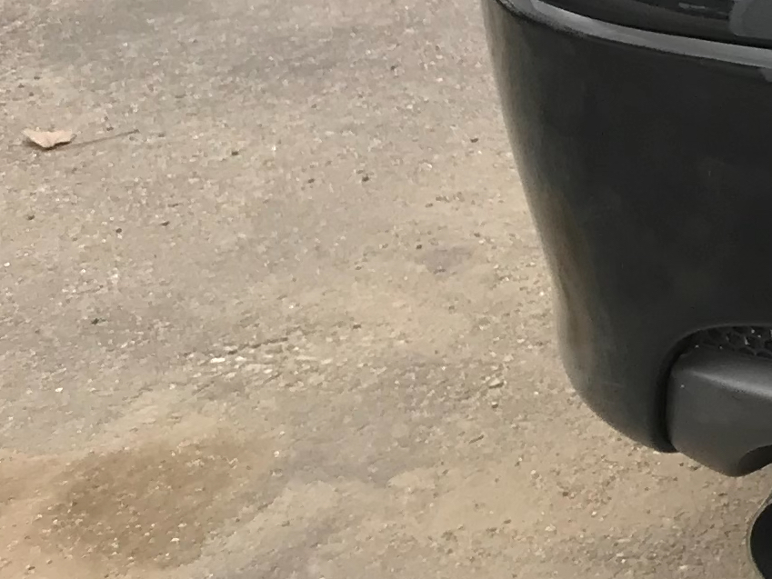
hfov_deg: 12.1
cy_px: -171
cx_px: 1817
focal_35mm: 133
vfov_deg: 10.9
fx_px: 2967
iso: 20
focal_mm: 3.99
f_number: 1.8
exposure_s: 1/120
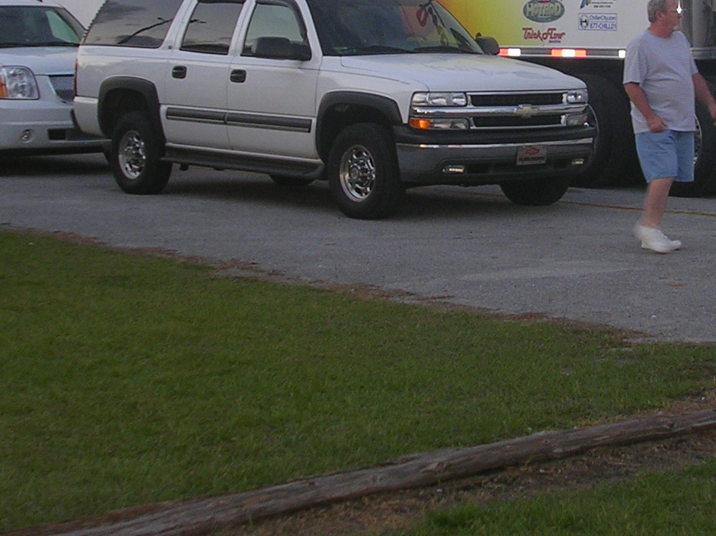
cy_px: 47
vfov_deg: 14.5
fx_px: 2089
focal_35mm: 101
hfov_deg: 19.4
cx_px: 483
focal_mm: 7.5
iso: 55
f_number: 3.1
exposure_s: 1/30
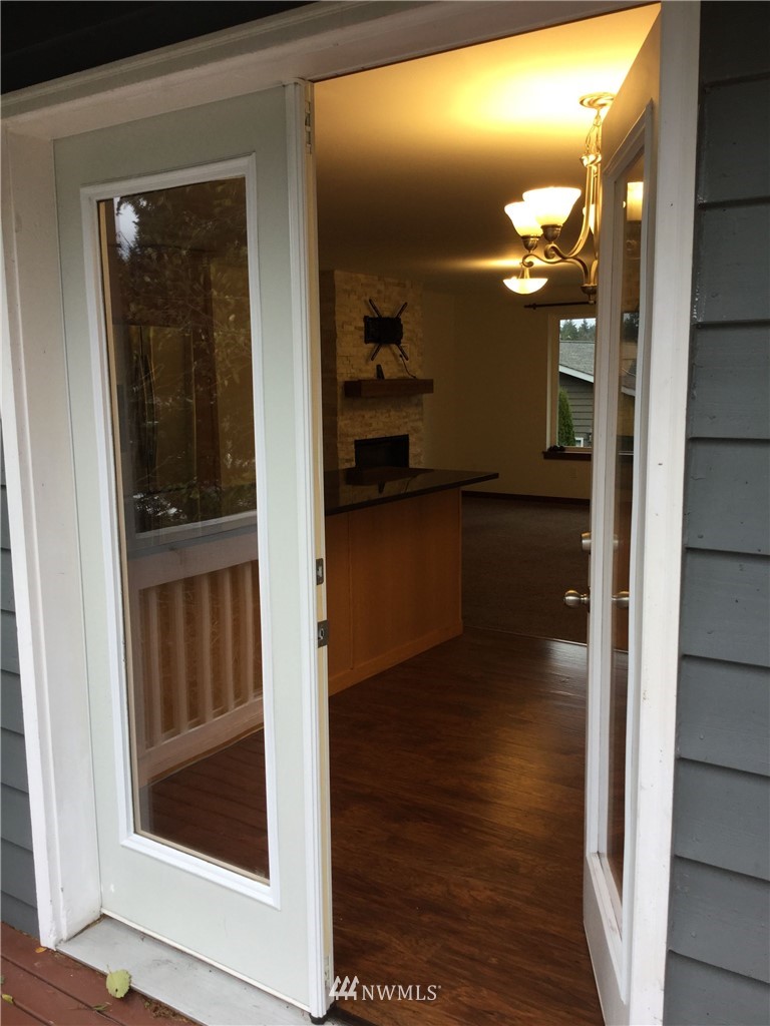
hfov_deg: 45.4
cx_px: 385
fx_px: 919
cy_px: 513
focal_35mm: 31
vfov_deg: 58.4
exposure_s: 1/60
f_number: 2.4
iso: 25
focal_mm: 3.3
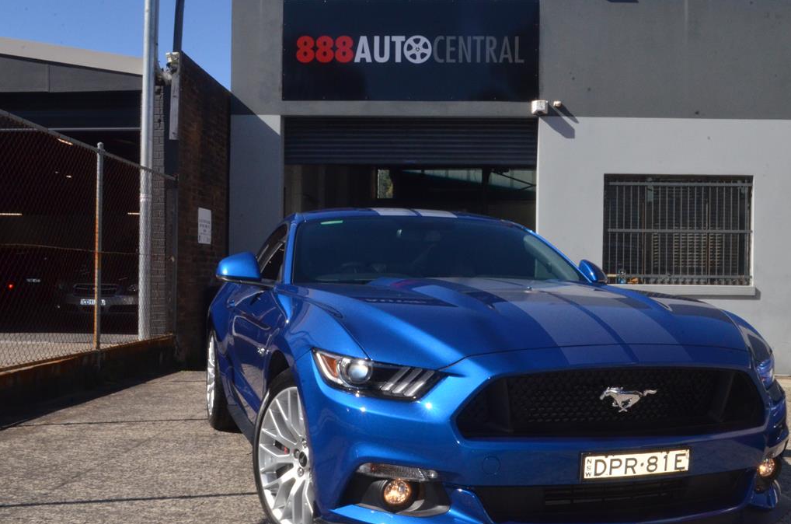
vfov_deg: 32.5
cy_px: 273
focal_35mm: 41
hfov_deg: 47.4
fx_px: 899
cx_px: 436
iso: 2000
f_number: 25
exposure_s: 1/250
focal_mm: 24
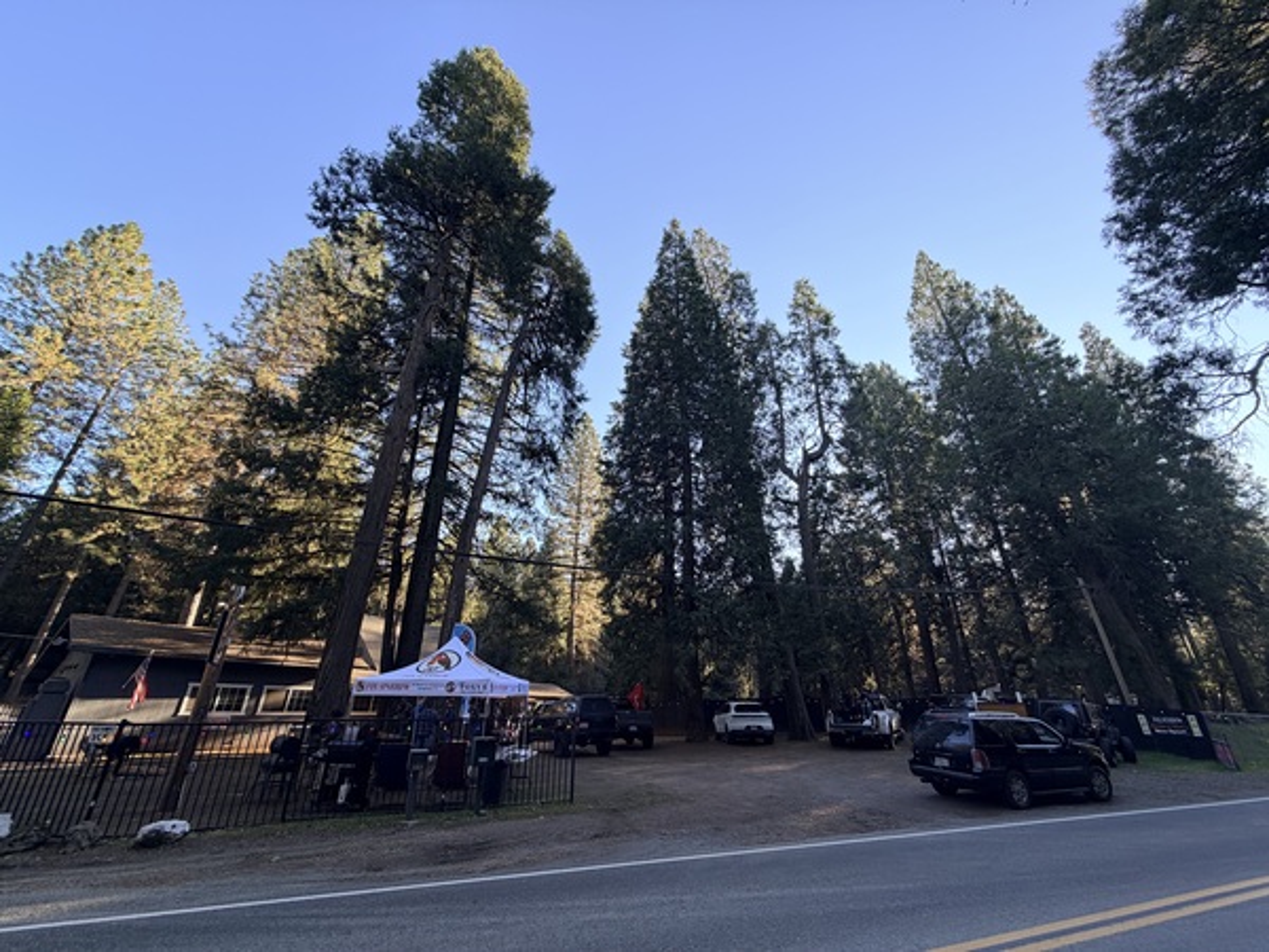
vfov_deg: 85.7
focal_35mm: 14
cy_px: 476
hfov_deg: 102.1
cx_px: 634
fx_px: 513
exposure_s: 1/233
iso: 40
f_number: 2.2
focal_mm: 2.22
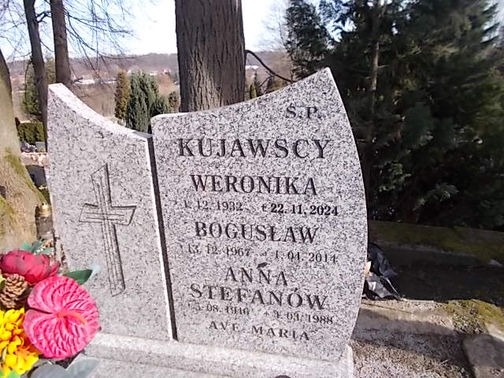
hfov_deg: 67.3
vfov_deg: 53.1
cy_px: 189
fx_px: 379
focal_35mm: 26
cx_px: 252
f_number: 3.2
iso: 80
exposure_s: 1/320
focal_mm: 4.6
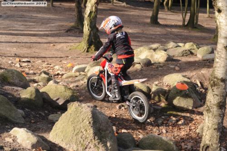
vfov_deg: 17.1
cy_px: 76
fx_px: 504
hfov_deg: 25.4
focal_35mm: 80
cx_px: 114
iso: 250
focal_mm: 80
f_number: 7.1
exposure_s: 1/125
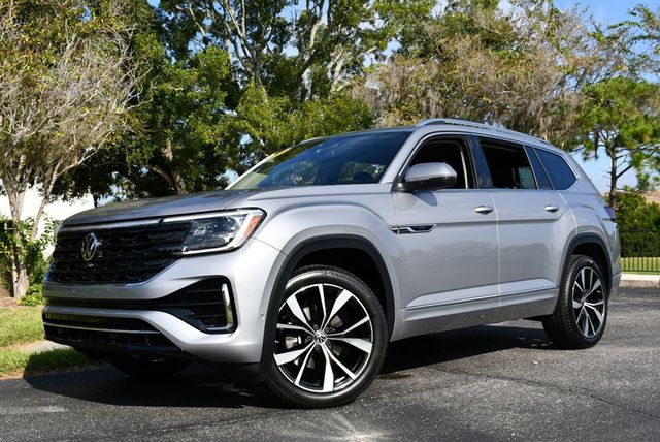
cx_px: 330
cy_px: 221
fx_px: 807
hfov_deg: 44.5
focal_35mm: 44
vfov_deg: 30.6
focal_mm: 22
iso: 100
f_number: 8
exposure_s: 1/320
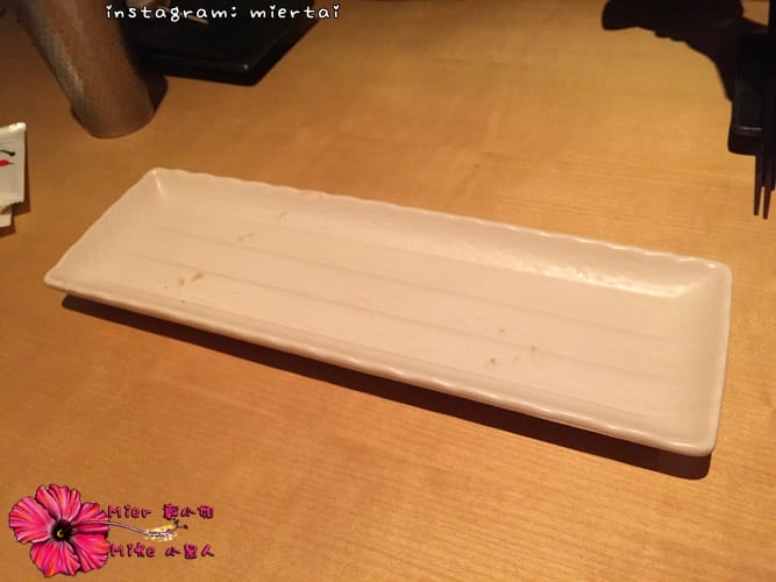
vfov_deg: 48.2
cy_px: 291
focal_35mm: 29
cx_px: 388
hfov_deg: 61.7
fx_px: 650
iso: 100
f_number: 2.2
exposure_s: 1/10
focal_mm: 4.15
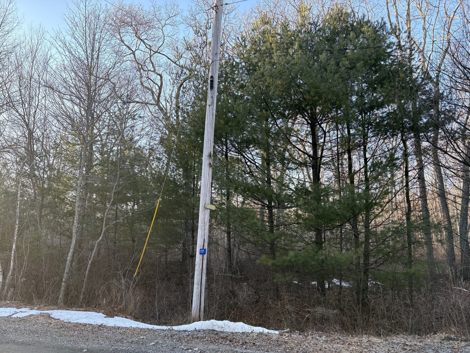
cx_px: 235
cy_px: 176
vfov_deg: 53.1
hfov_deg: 67.3
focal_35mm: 26
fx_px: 353
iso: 64
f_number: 1.6
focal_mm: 5.96
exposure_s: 1/241
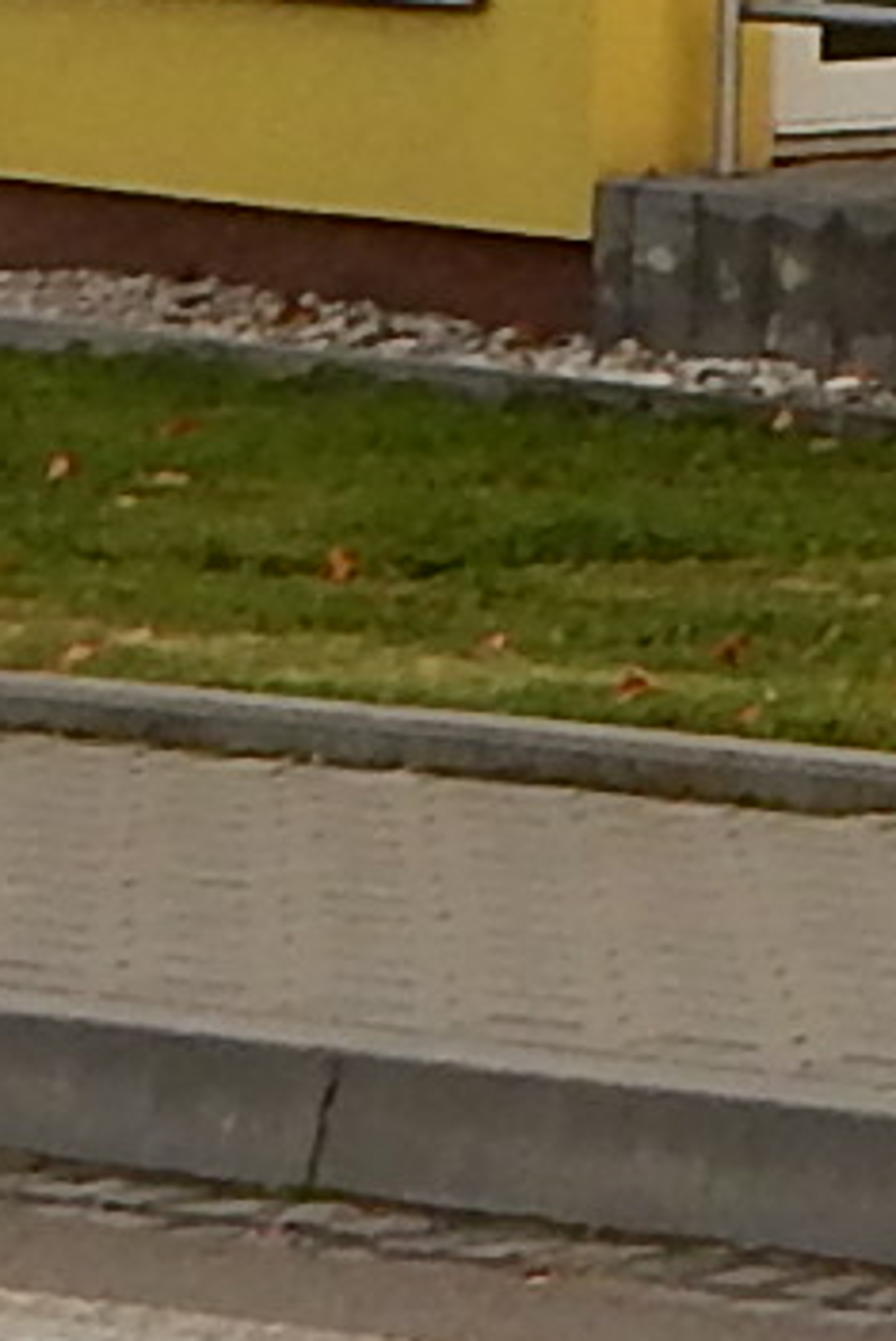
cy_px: -1783
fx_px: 12941
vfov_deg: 5.7
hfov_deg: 3.7
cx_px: 3637
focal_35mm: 347
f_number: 4
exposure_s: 1/250
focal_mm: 6.4
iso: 125
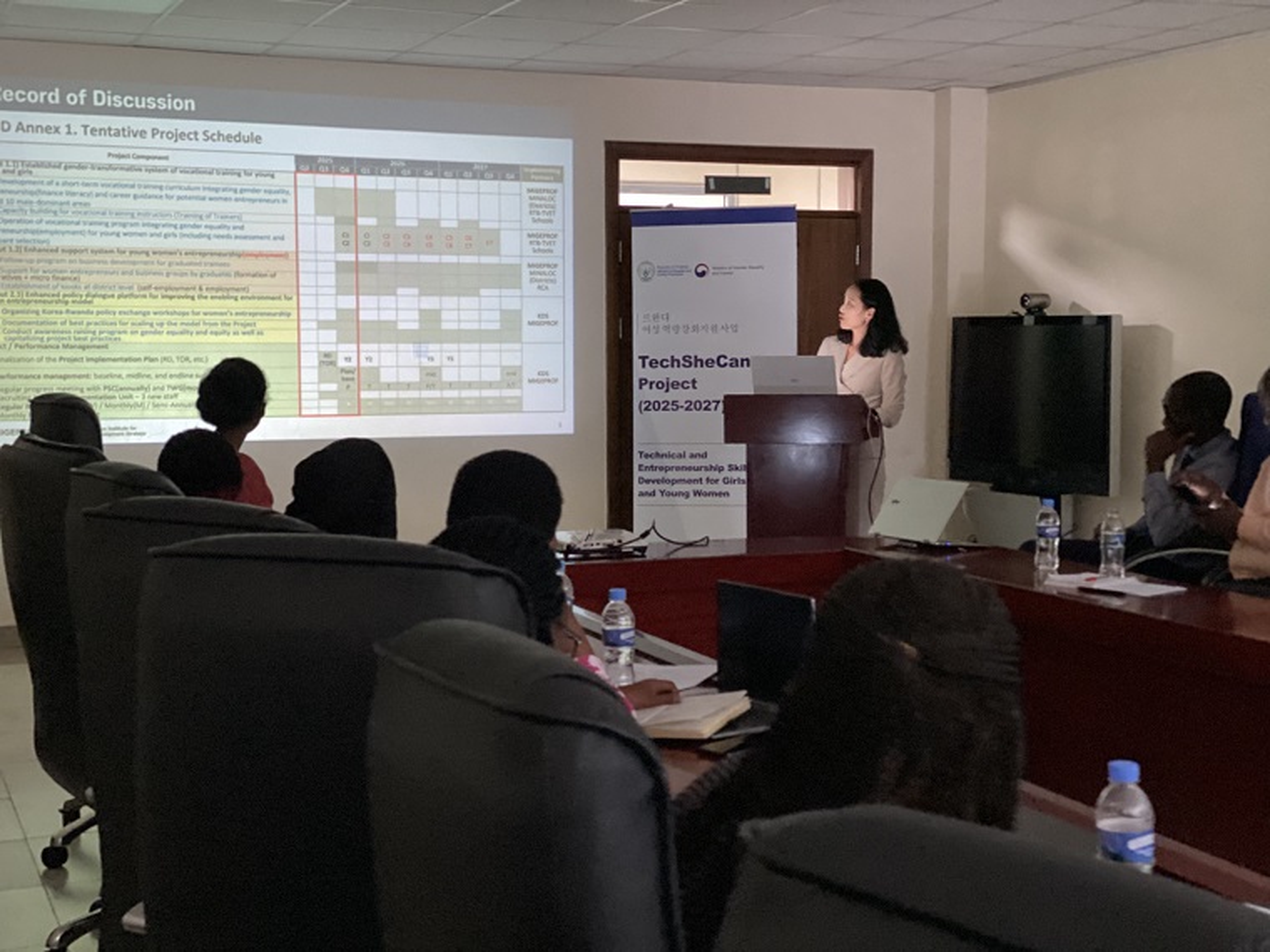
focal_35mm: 52
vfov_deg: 28.0
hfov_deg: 36.8
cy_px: 476
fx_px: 1908
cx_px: 635
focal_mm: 6
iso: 500
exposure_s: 1/23
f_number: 2
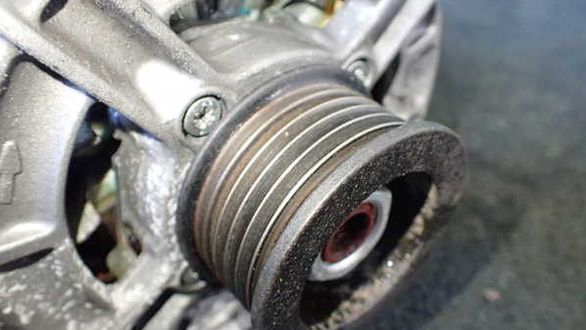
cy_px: 192
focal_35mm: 33
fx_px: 513
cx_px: 294
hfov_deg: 59.5
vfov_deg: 35.5
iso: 800
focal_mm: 5.4
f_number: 2.3
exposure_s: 1/50
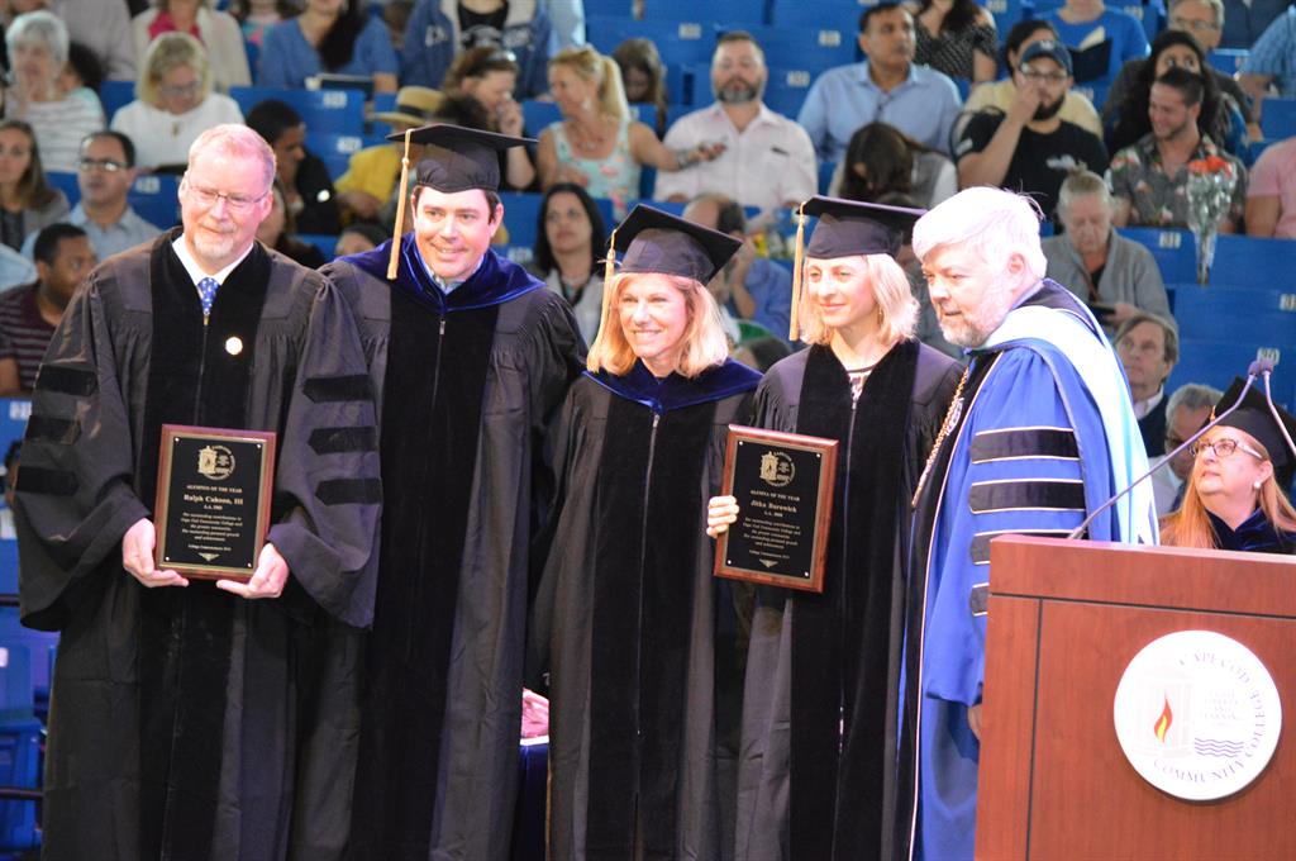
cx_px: 648
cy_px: 430
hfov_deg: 9.2
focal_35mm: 225
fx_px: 8090
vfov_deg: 6.1
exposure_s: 1/100
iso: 3200
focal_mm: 150
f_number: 4.8
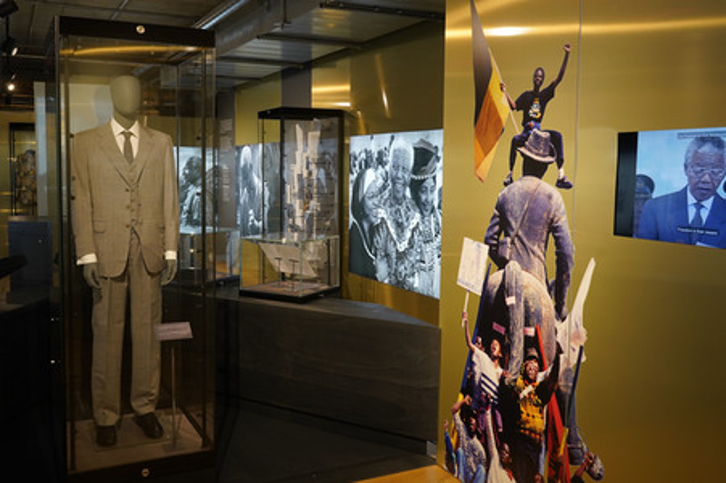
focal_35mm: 31
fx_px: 625
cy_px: 242
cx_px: 363
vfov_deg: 42.3
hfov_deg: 60.3
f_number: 7.1
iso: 1250
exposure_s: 1/100
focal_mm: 31
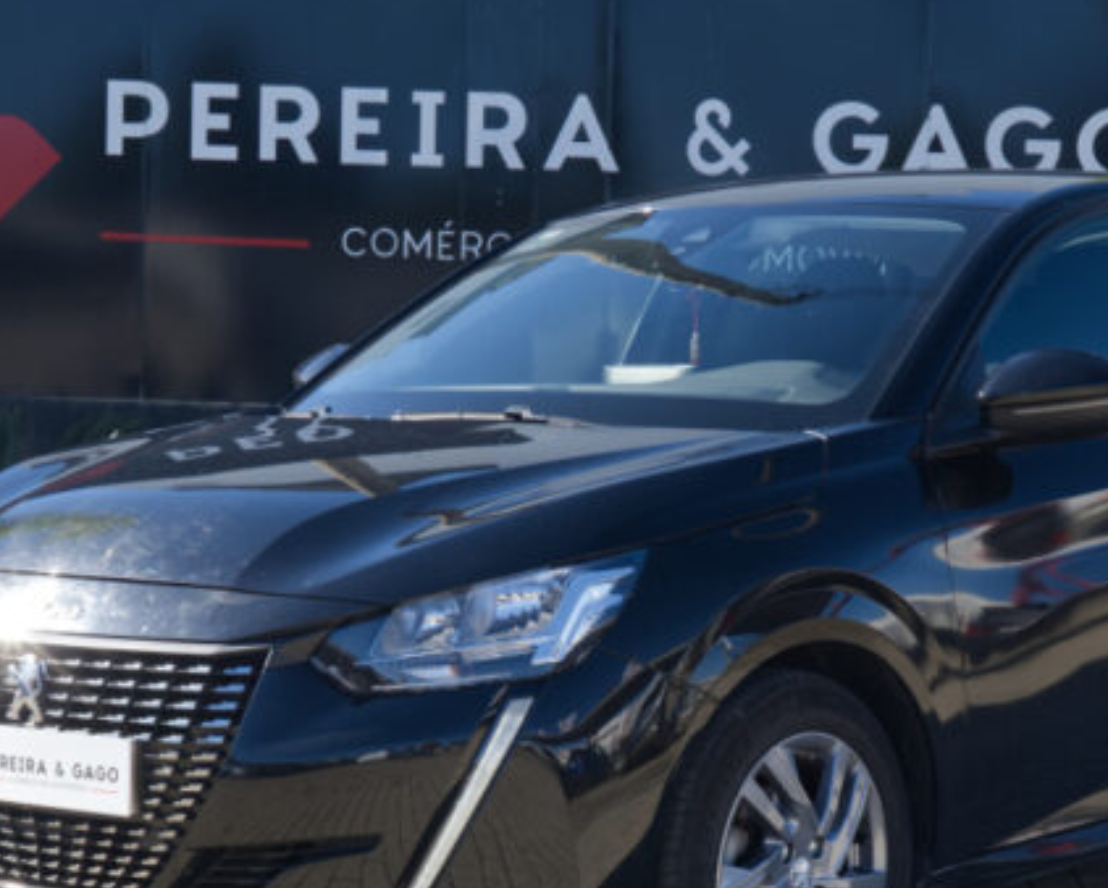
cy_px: 606
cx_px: 727
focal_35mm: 91
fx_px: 2985
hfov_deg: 21.0
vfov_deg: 16.9
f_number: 9
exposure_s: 1/100
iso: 160
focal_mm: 26.4
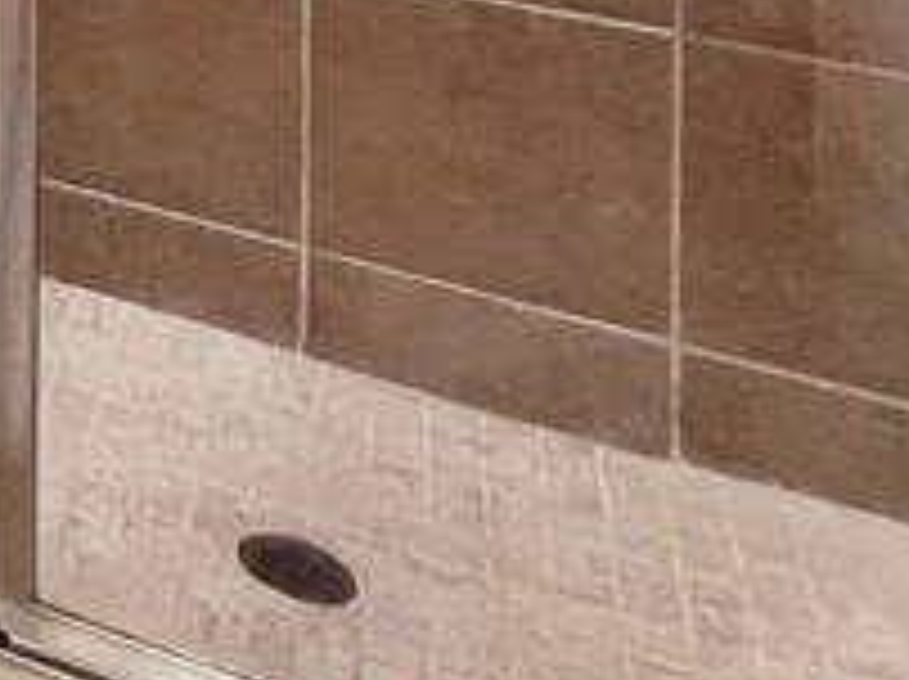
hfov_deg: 19.0
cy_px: -703
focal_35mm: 66
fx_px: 1731
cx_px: -882
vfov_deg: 16.5
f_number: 1.8
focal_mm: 1.57
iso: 160
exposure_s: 1/60
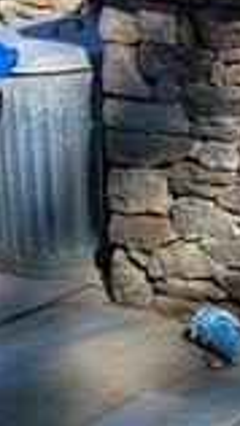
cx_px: 771
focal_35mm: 138
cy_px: -173
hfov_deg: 7.5
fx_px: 1560
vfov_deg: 14.7
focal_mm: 5.4
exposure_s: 1/1215
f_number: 1.8
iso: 40
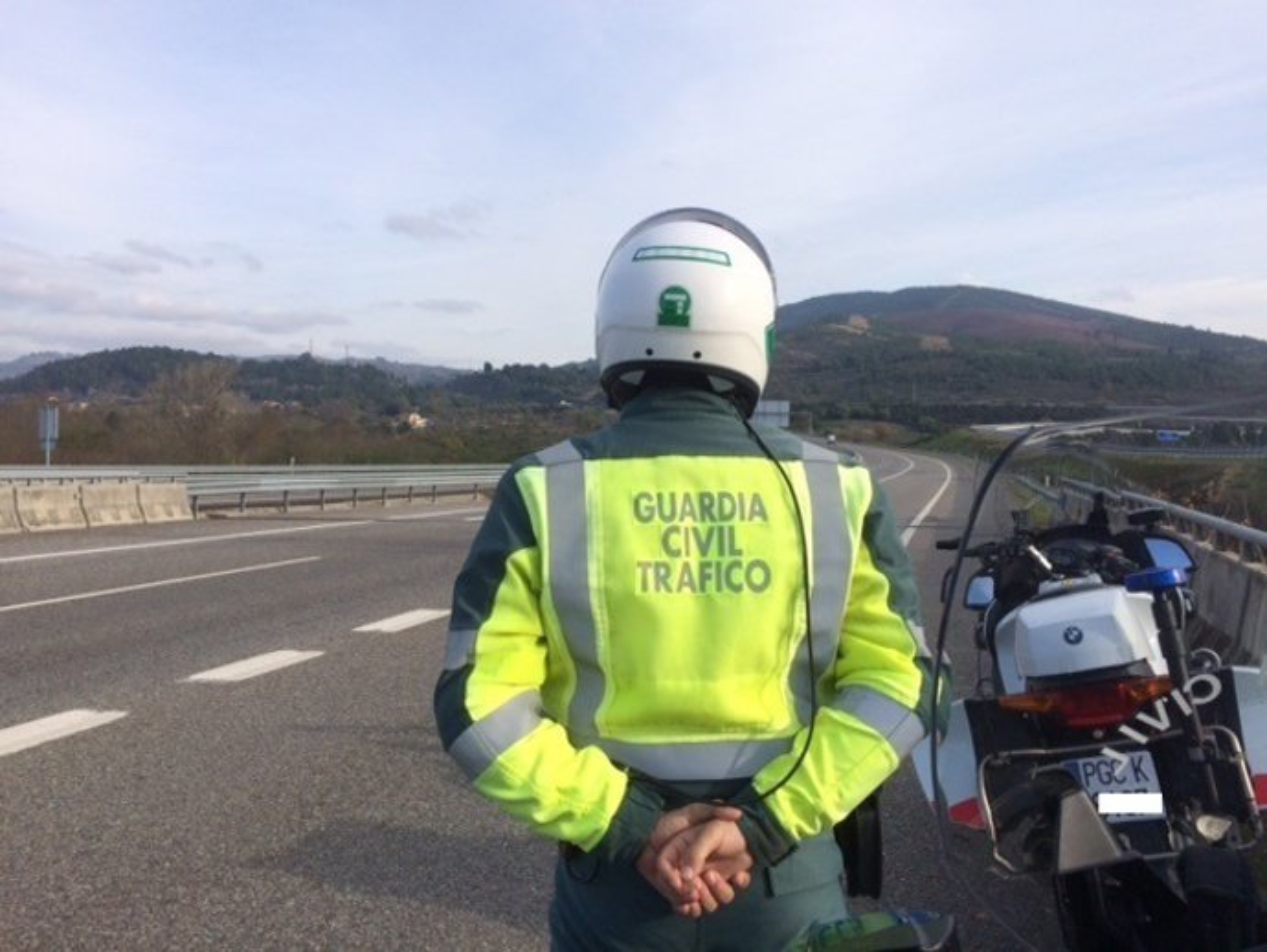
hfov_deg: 61.6
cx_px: 634
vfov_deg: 48.3
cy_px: 476
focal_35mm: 29
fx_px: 1062
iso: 32
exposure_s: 1/1520
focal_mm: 4.15
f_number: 2.2
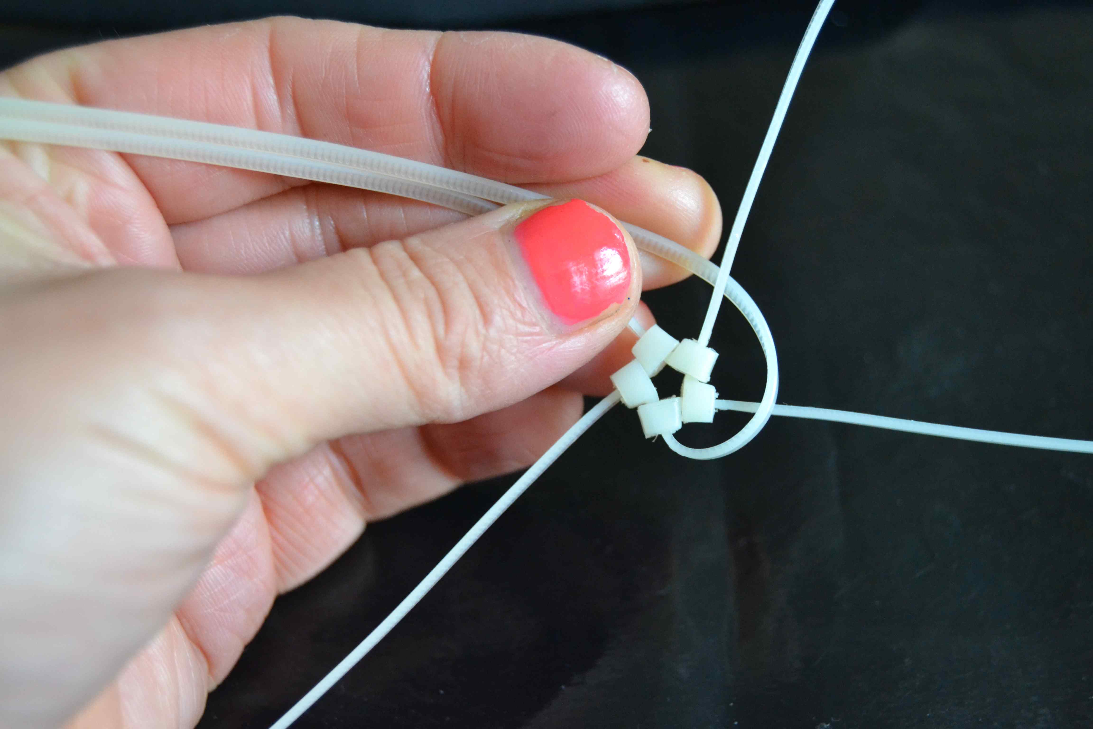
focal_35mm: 57
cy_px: 364
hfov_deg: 35.1
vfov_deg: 23.8
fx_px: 1730
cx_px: 546
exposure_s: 1/60
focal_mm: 38
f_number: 4.8
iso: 2000
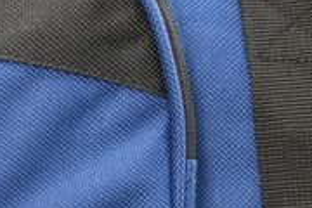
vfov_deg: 3.8
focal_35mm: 363
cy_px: 55
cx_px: -258
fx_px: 3146
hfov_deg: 5.6
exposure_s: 1/3
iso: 100
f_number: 4.5
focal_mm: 34
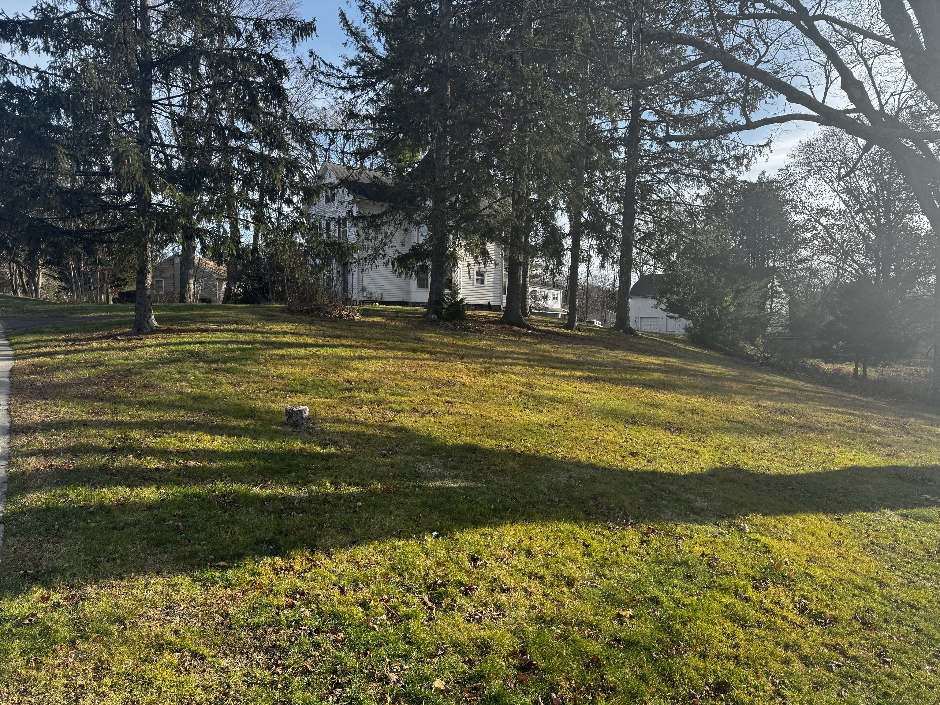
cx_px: 470
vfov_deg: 56.8
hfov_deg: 71.6
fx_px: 652
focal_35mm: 24
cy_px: 352
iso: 80
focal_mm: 6.76
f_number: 1.78
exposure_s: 1/1339
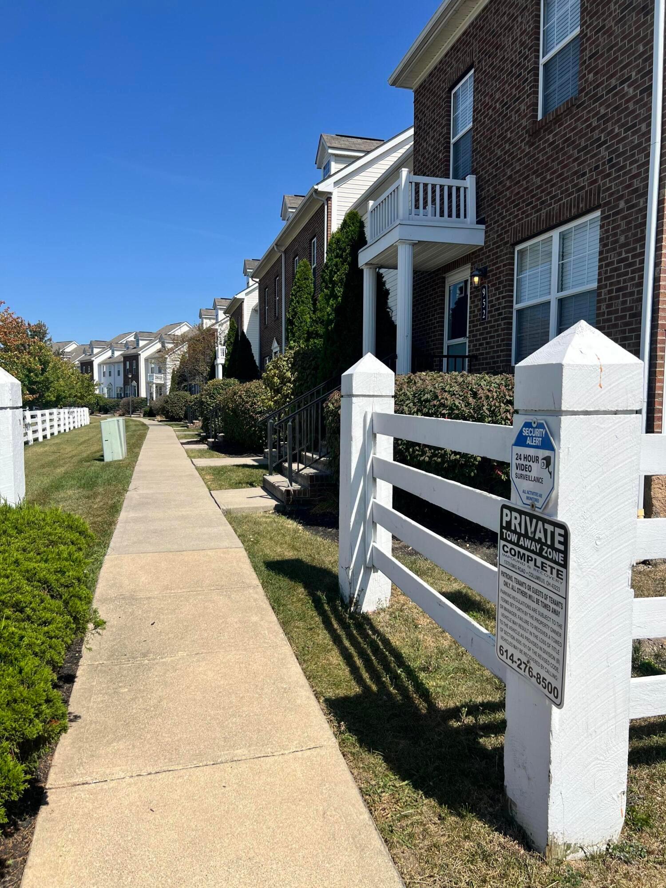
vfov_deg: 67.3
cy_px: 444
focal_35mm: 26
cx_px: 333
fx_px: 667
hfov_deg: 53.1
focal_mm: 5.7
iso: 50
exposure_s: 1/5076
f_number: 1.5
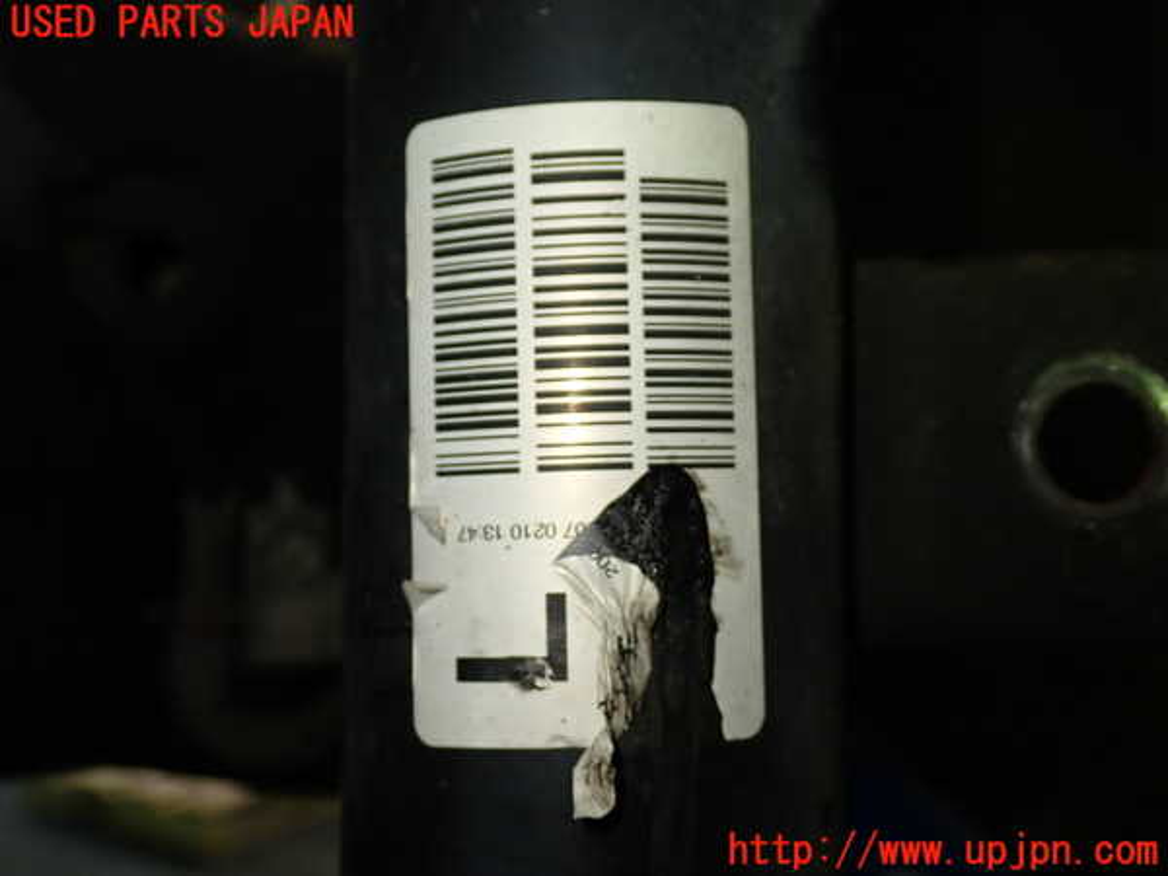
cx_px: 584
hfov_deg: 40.4
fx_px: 1586
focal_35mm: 47
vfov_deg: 30.9
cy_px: 438
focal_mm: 8.4
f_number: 3.1
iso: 200
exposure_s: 1/50
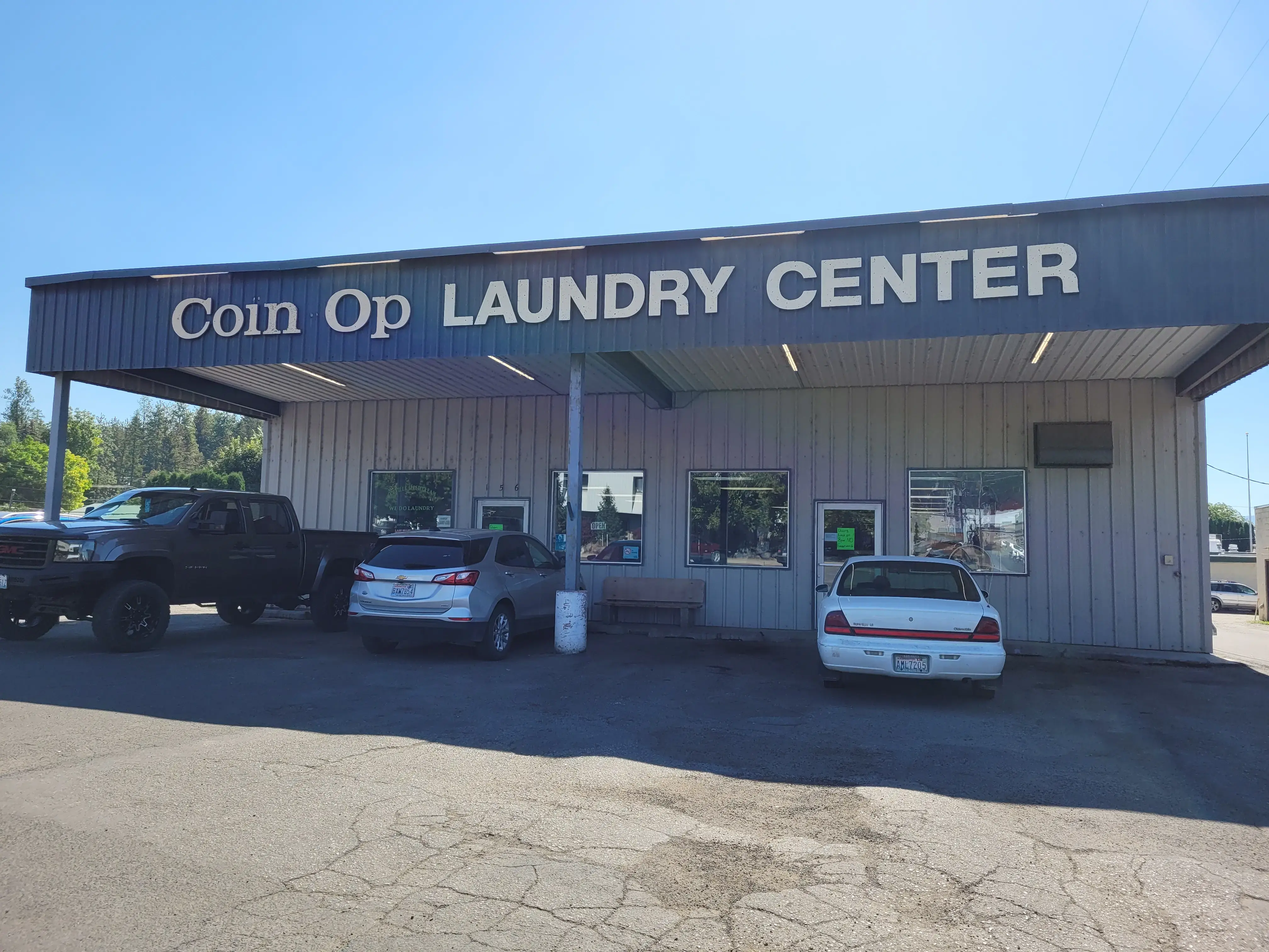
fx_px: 953
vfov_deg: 53.1
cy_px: 476
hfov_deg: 67.3
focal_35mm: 26
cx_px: 634
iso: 40
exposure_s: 1/1973
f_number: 1.8
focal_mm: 5.4
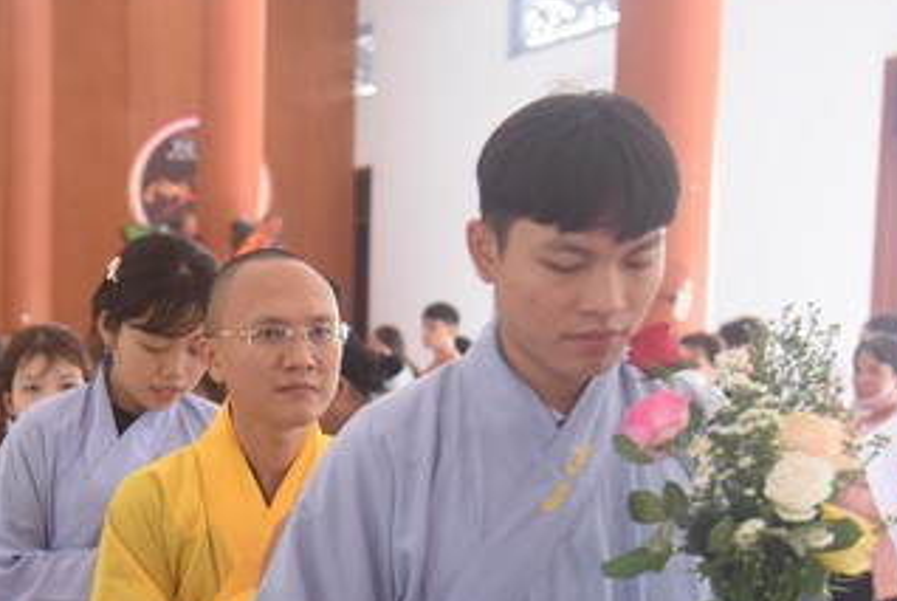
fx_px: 2445
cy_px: 528
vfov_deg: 13.9
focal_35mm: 98
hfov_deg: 20.3
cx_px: 48
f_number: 4
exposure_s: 1/100
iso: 1250
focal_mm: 48
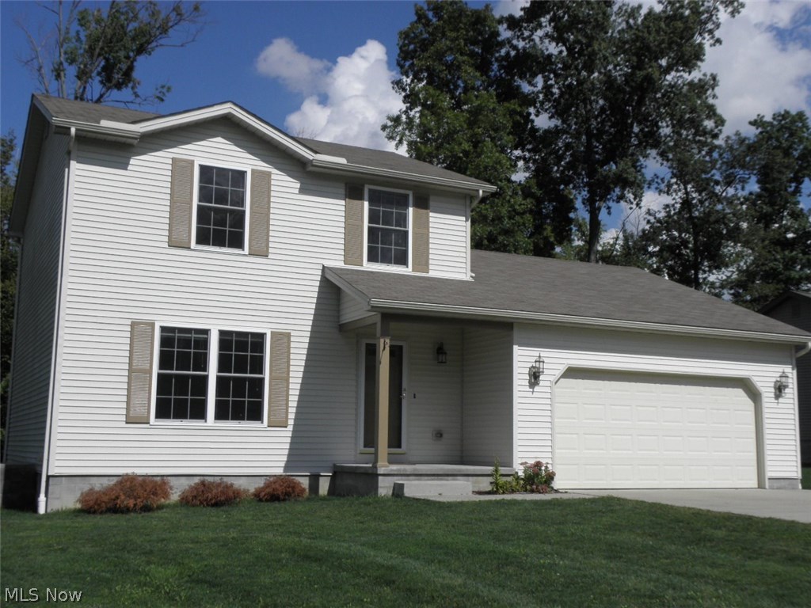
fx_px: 961
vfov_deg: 35.1
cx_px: 406
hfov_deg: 45.8
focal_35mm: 41
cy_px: 304
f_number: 5.6
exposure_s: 1/640
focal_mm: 7.31
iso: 64
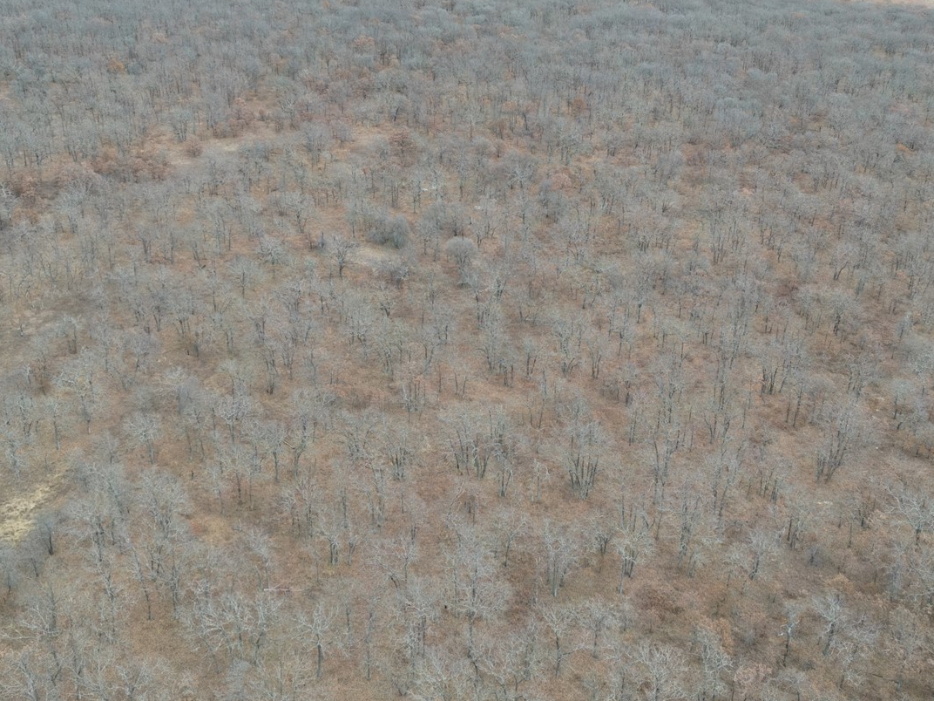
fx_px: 1160
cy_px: 331
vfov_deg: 33.6
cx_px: 491
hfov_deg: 43.8
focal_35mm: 43
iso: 100
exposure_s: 1/350
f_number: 1.7
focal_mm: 6.72
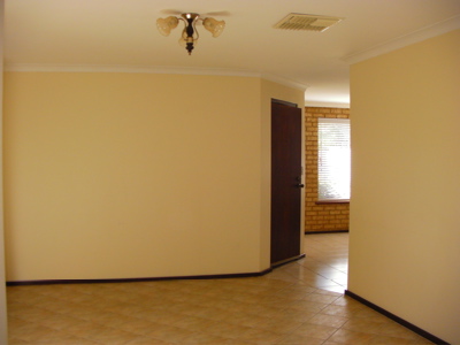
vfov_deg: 37.7
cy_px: 172
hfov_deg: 49.0
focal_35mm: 38
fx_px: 505
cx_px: 230
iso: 141
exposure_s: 1/30
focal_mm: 6.3
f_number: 3.5
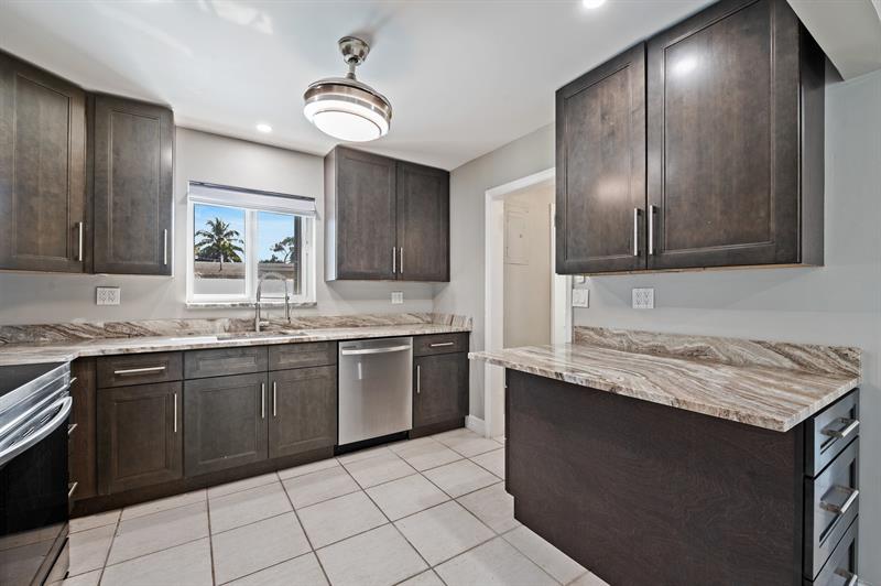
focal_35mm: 15
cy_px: 293
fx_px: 367
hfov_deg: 100.4
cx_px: 440
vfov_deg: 77.2
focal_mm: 15
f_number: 8
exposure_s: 1/1.25
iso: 200
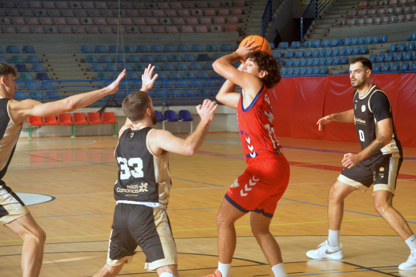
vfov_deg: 12.7
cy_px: 138
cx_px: 208
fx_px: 1247
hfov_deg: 18.9
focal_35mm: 108
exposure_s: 1/500
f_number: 8
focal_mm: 72
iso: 1600
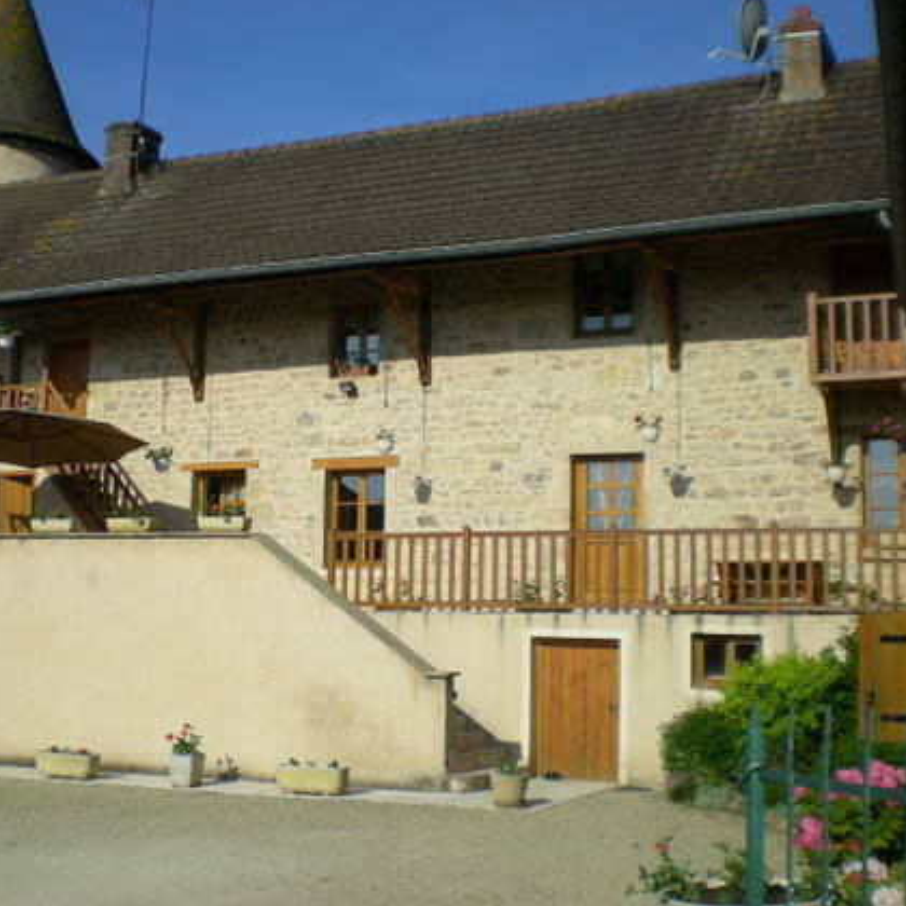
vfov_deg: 35.4
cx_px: 319
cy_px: 444
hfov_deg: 35.1
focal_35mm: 48
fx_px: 1421
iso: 50
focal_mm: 6.3
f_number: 4.6
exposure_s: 1/515
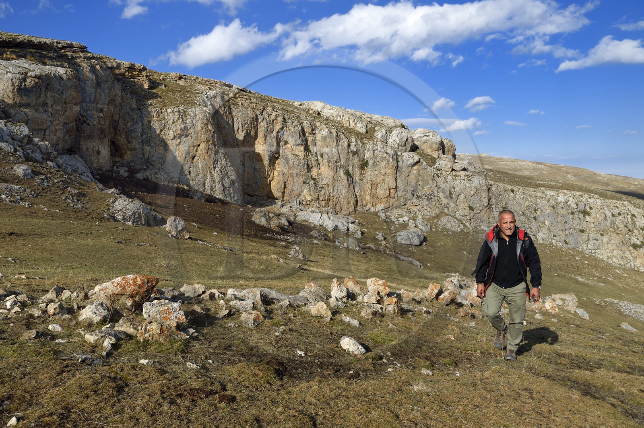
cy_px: 214
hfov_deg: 63.7
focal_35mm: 29
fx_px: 518
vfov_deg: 44.9
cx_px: 322
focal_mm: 29
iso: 200
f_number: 14
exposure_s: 1/250
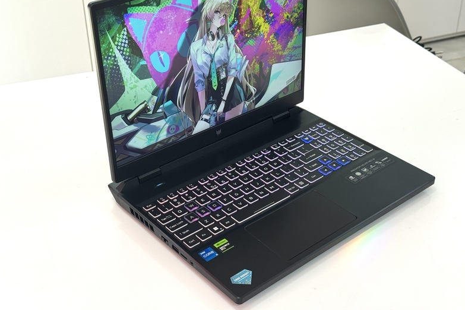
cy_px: 133
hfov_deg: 38.9
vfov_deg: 26.5
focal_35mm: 51
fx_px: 659
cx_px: 233
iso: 80
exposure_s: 1/168
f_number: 1.78
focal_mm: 6.76
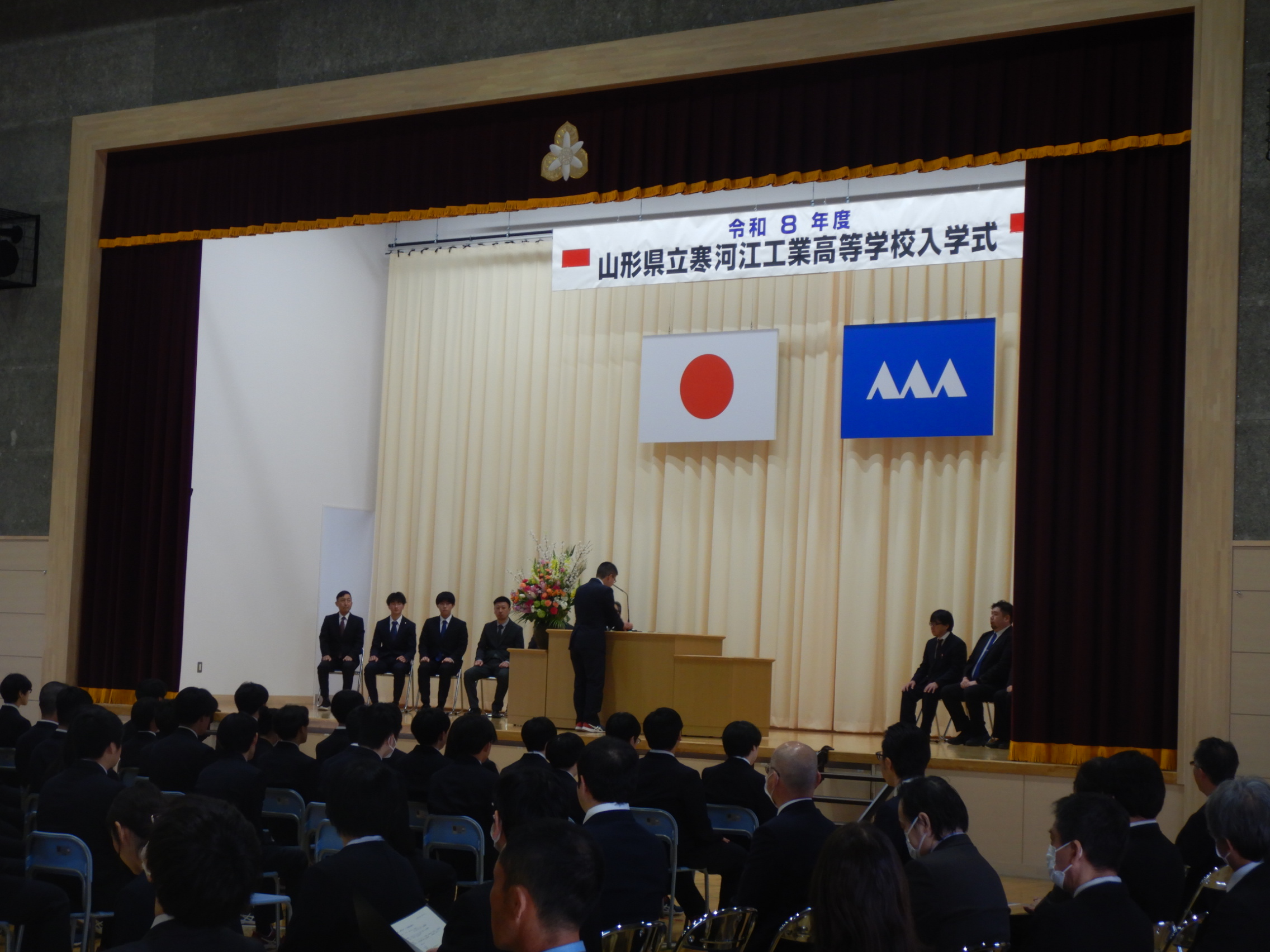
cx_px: 635
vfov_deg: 21.9
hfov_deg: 29.0
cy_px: 476
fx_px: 2458
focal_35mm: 67
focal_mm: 12
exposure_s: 1/30
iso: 140
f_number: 4.5
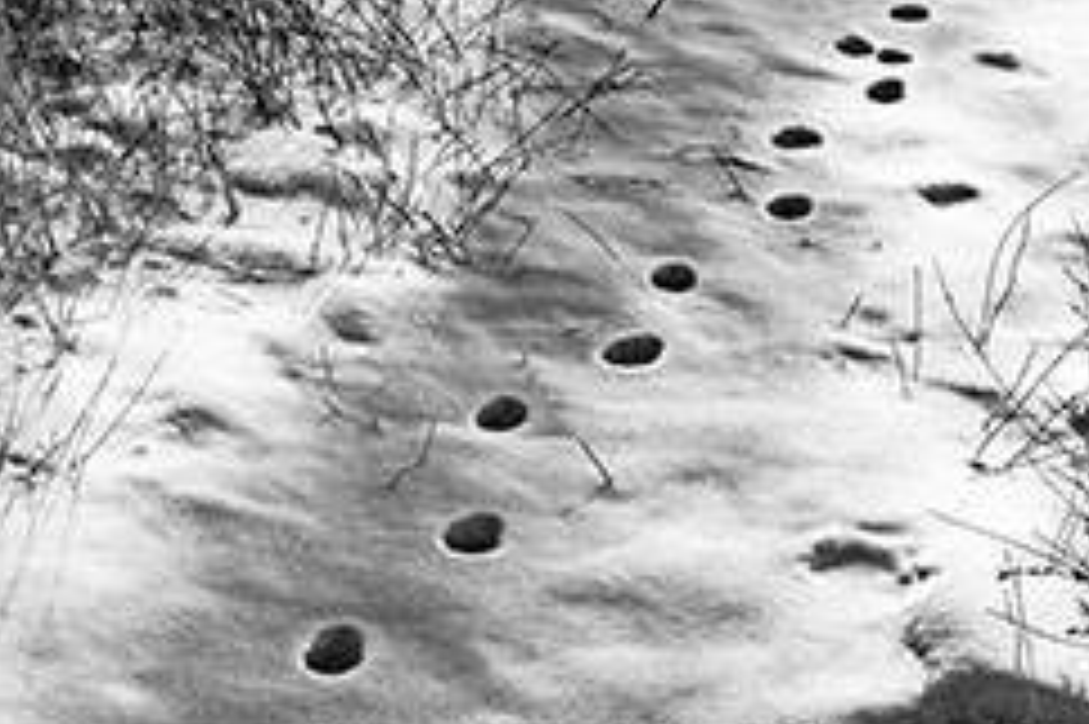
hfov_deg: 17.3
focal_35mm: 118
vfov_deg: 11.5
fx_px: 3567
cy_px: 672
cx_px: 639
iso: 64
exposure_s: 1/250
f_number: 8
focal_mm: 38
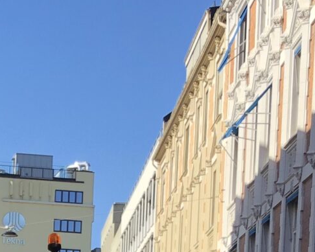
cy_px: 472
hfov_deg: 13.3
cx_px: 49
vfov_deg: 10.1
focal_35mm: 144
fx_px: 1343
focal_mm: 3.99
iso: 20
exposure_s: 1/727
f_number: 1.8
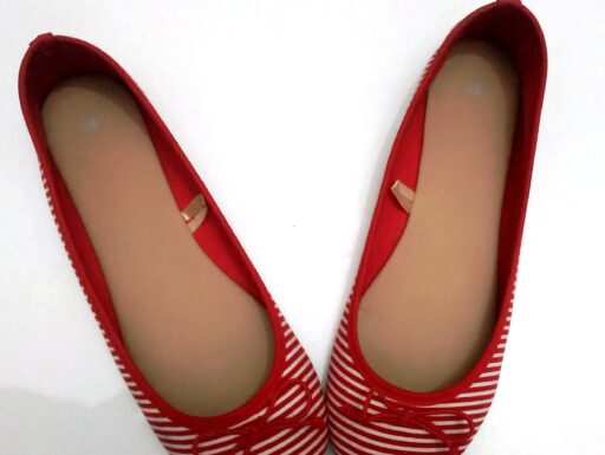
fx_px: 420
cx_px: 302
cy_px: 228
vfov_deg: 56.9
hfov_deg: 71.5
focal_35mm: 24
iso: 1600
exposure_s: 1/20
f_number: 1.9
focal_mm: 3.94
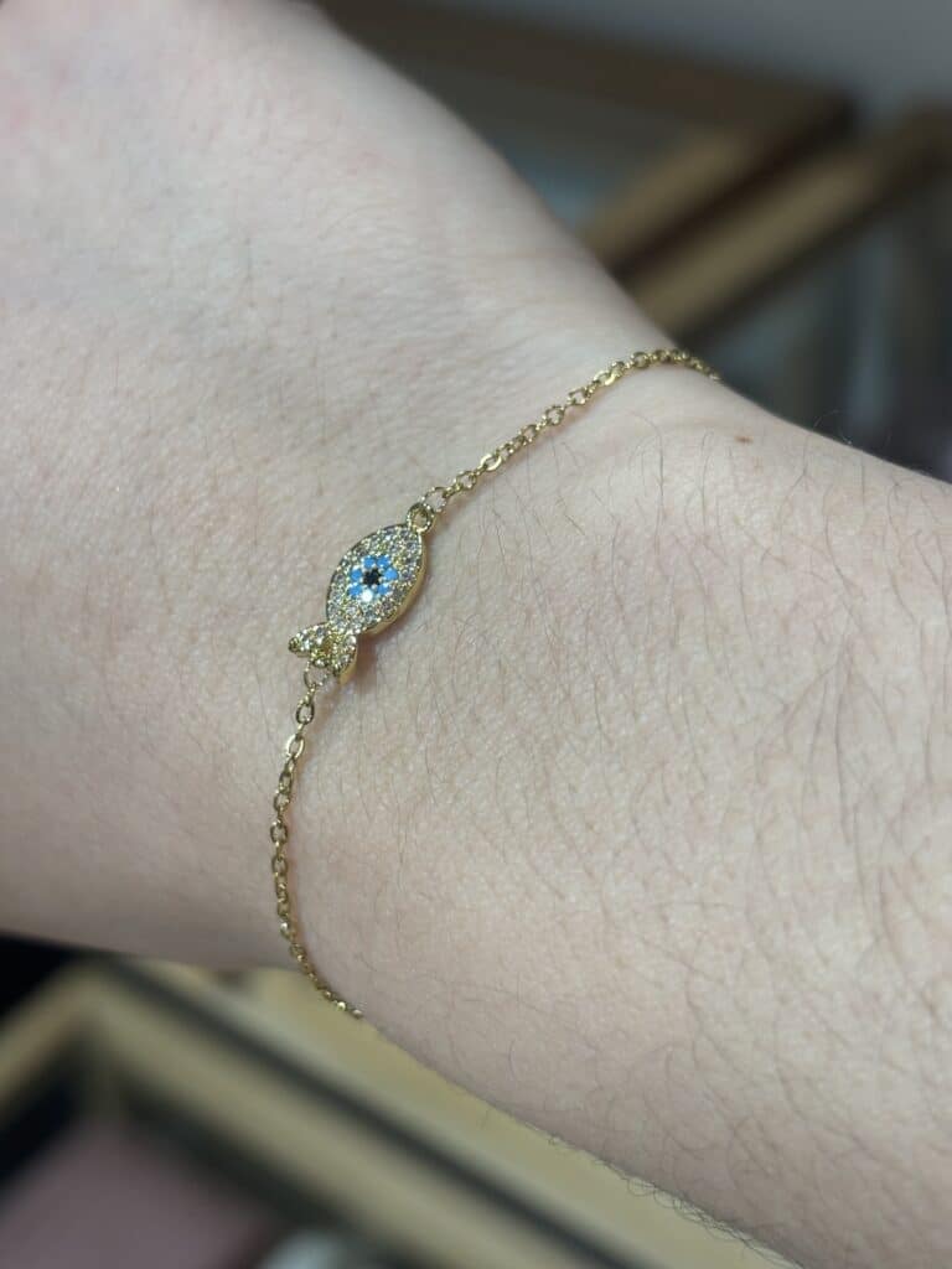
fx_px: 1907
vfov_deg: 36.8
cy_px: 634
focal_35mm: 52
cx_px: 476
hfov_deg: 28.0
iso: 40
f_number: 1.6
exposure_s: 1/100
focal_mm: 5.96
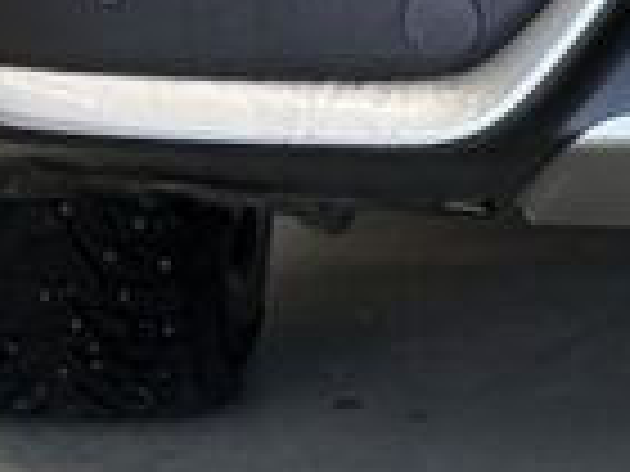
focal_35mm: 381
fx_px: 6934
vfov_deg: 3.8
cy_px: -634
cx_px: 1256
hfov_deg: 5.1
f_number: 1.6
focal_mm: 5.96
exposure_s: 1/100
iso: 160
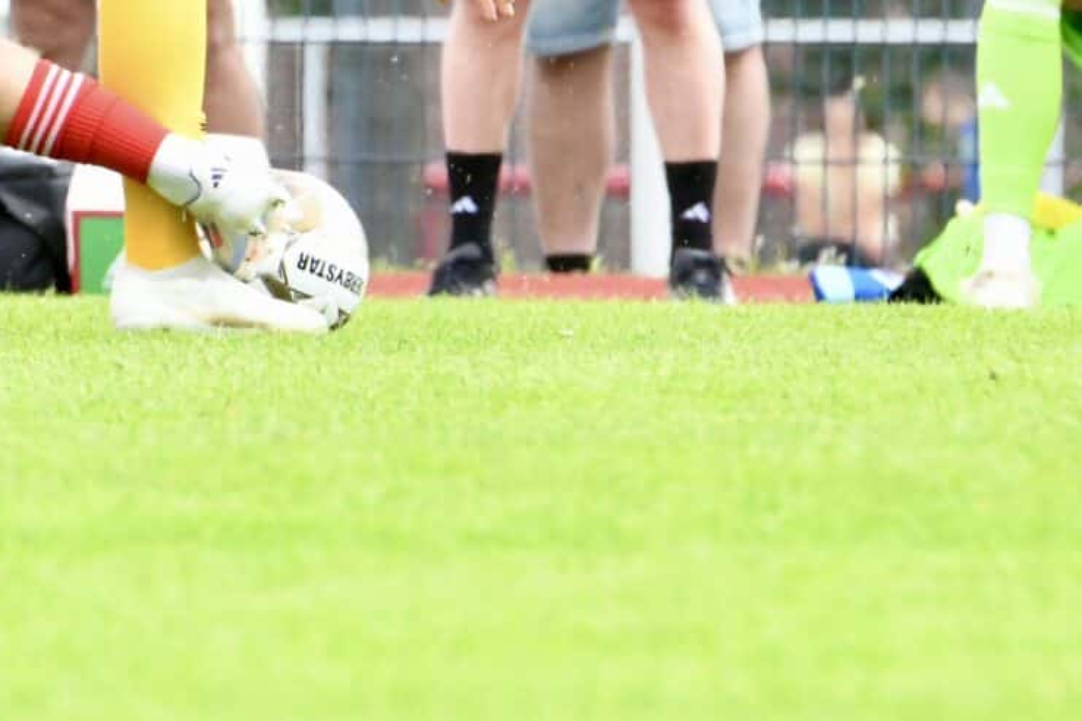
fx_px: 33359
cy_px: -219
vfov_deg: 1.2
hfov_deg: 1.9
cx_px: -130
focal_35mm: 1110
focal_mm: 400
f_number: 10
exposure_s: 1/1600
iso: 4000
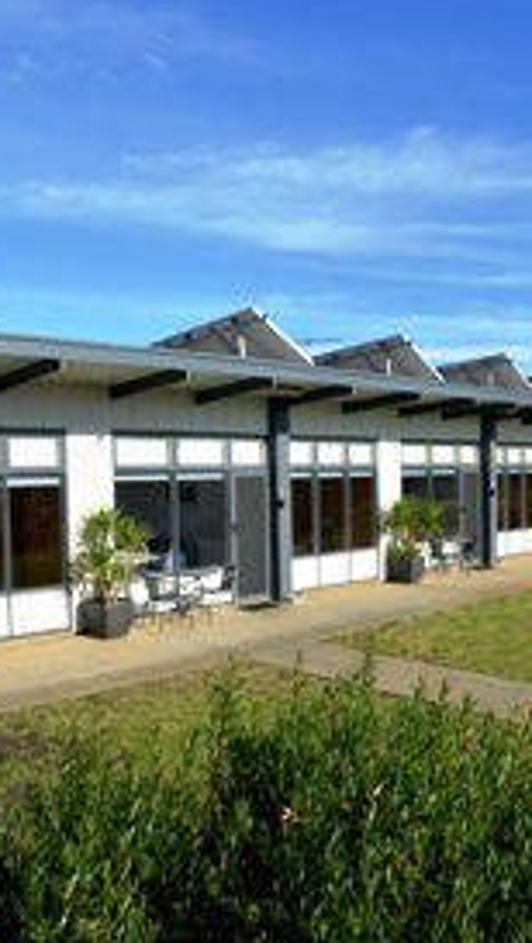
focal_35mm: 30
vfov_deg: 64.2
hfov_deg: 38.1
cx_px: 138
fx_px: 751
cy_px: 509
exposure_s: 1/60
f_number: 22
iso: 200
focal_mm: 17
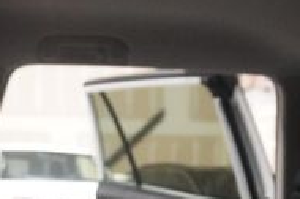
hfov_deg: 25.1
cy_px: 329
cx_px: 174
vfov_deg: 15.1
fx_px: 674
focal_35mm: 81
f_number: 3.5
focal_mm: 16
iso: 6400
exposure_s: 1/125
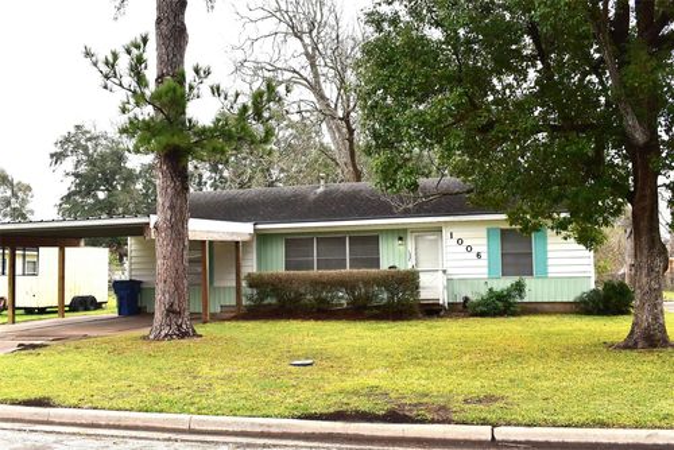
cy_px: 225
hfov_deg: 55.1
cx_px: 337
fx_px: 646
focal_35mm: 34
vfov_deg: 38.4
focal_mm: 23
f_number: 9
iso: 400
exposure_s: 1/160
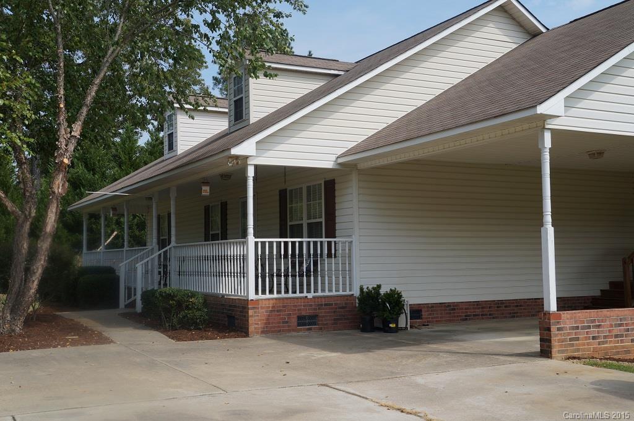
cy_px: 210
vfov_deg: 33.0
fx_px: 713
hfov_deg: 48.0
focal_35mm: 40
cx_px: 317
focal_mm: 27
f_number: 8
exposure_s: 1/250
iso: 100
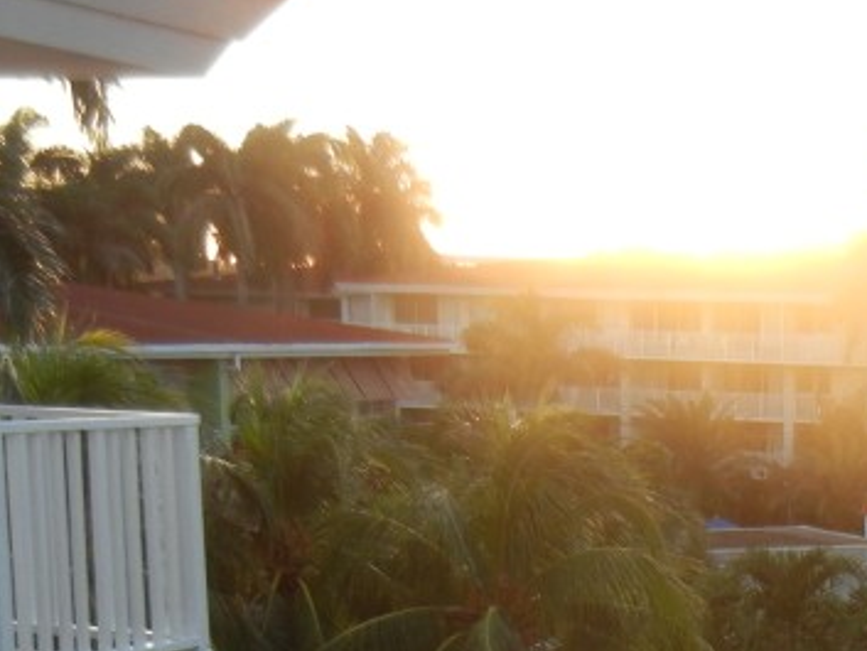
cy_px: 872
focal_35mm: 87
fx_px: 2180
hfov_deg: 21.6
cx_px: 901
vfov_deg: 16.0
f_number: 3.5
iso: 160
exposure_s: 1/143
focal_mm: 5.4
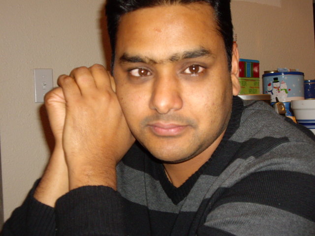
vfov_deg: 22.3
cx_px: 158
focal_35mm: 66
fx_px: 601
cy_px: 118
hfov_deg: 29.4
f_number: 3.6
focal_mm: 10.7
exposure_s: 1/80
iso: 200
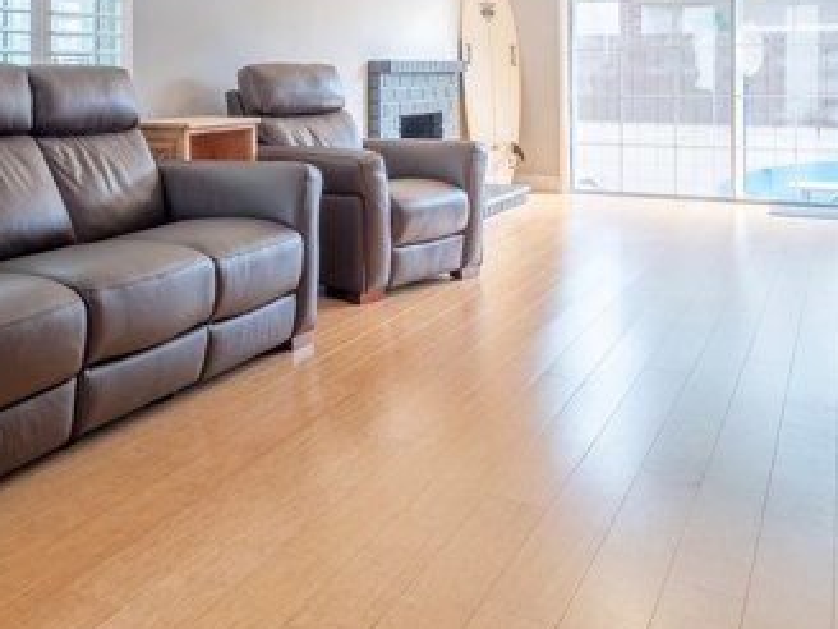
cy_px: 128
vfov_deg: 35.6
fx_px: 944
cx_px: 153
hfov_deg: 45.2
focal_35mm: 39
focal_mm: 10
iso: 200
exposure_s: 1/50
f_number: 8
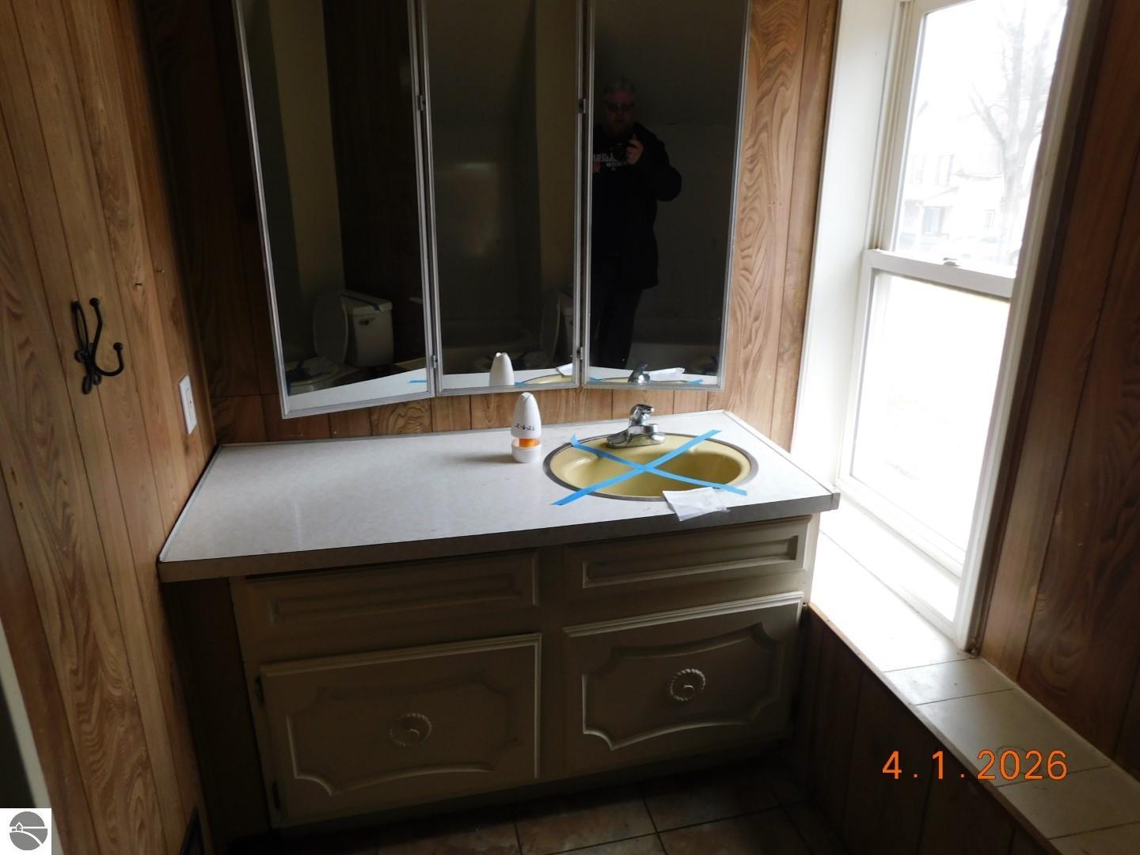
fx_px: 757
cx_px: 570
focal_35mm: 23
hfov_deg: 73.9
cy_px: 428
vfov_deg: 58.9
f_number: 3
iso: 125
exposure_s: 1/30
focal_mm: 4
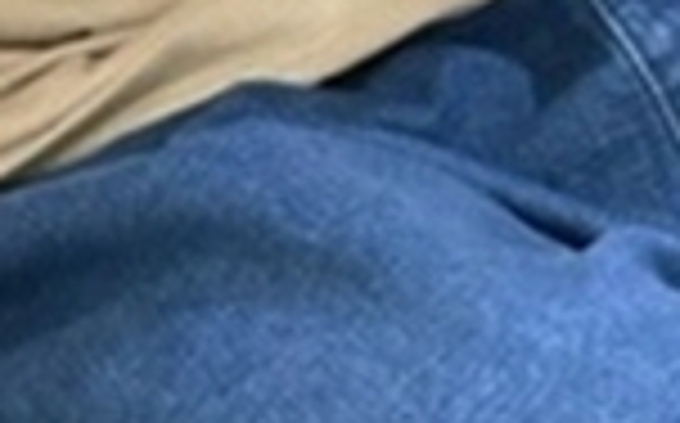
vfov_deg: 7.2
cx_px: -153
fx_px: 2703
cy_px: -1134
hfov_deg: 13.9
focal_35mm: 146
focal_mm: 4.2
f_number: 1.6
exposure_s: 1/120
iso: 80
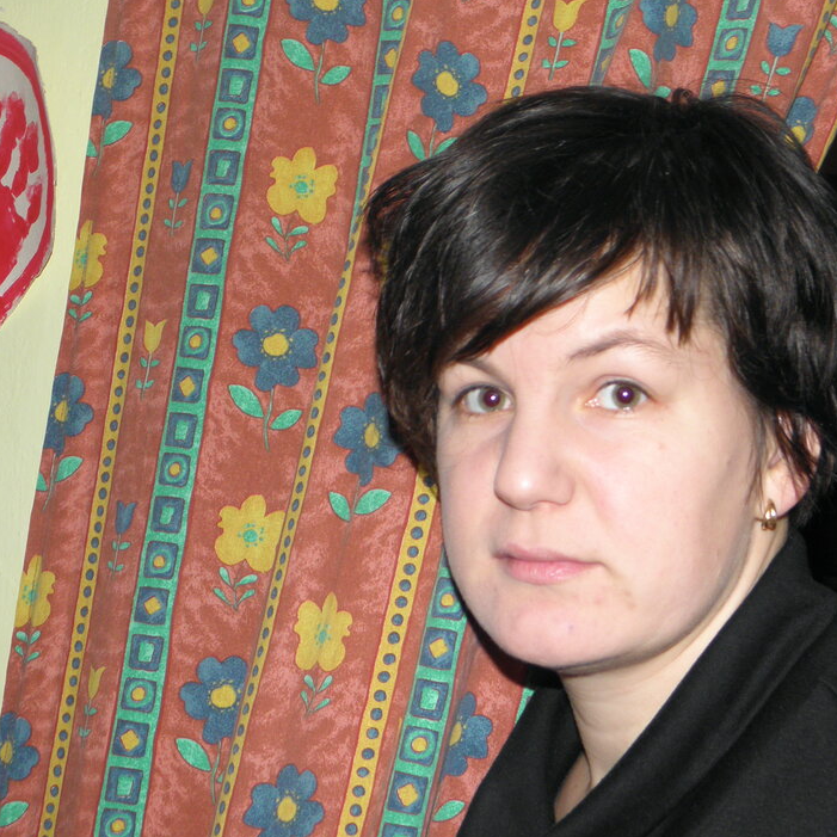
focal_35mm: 62
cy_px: 464
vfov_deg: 27.7
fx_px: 1696
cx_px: 614
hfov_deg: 27.4
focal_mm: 7.5
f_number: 3.8
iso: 100
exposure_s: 1/100
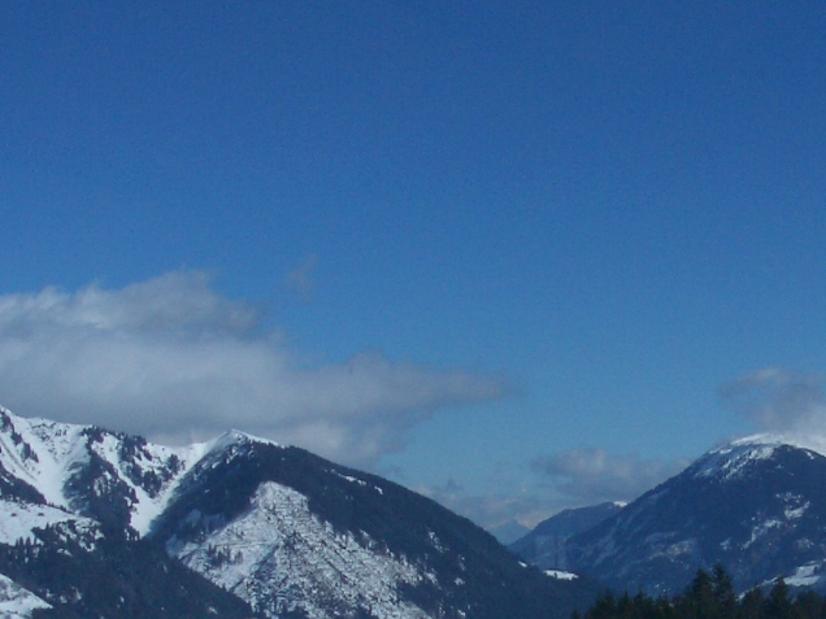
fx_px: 2100
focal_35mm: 88
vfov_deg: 16.6
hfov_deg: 22.0
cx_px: 647
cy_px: 509
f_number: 4.3
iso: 50
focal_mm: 5.8
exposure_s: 1/2000
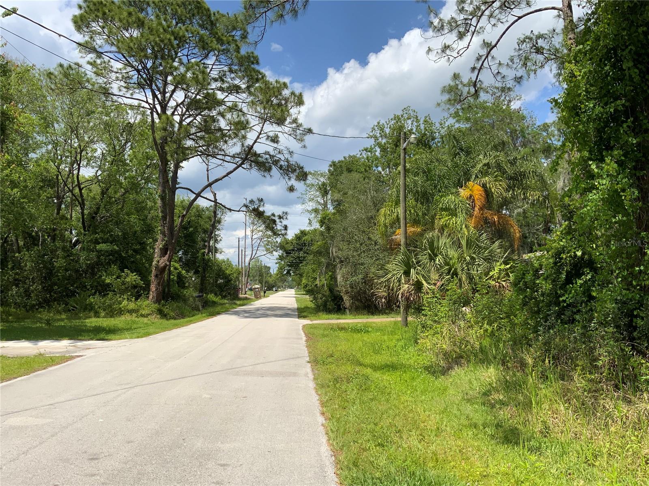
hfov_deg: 61.7
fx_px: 544
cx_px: 324
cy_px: 243
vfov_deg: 48.2
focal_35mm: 29
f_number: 1.8
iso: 16
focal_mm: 3
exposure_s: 1/2058
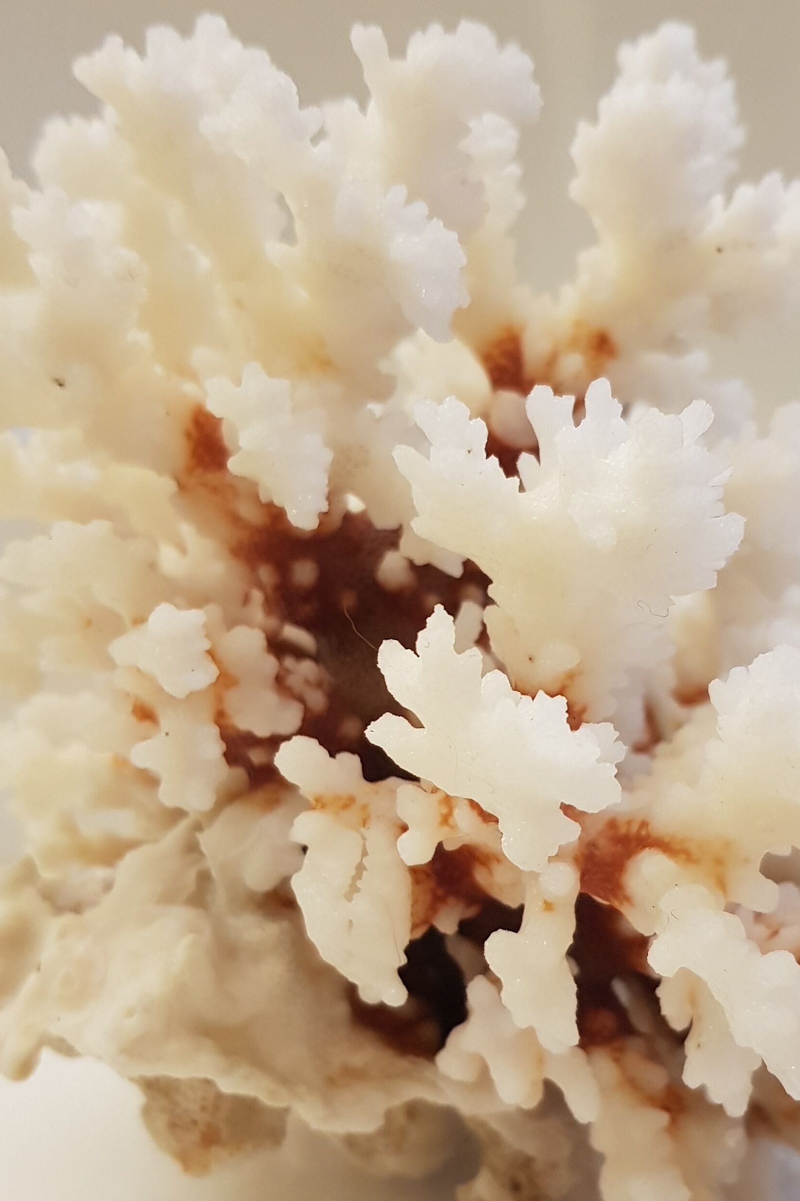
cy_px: 748
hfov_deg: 30.5
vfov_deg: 44.2
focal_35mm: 44
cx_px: 458
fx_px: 1467
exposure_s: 1/20
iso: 250
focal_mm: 4.2
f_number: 1.7
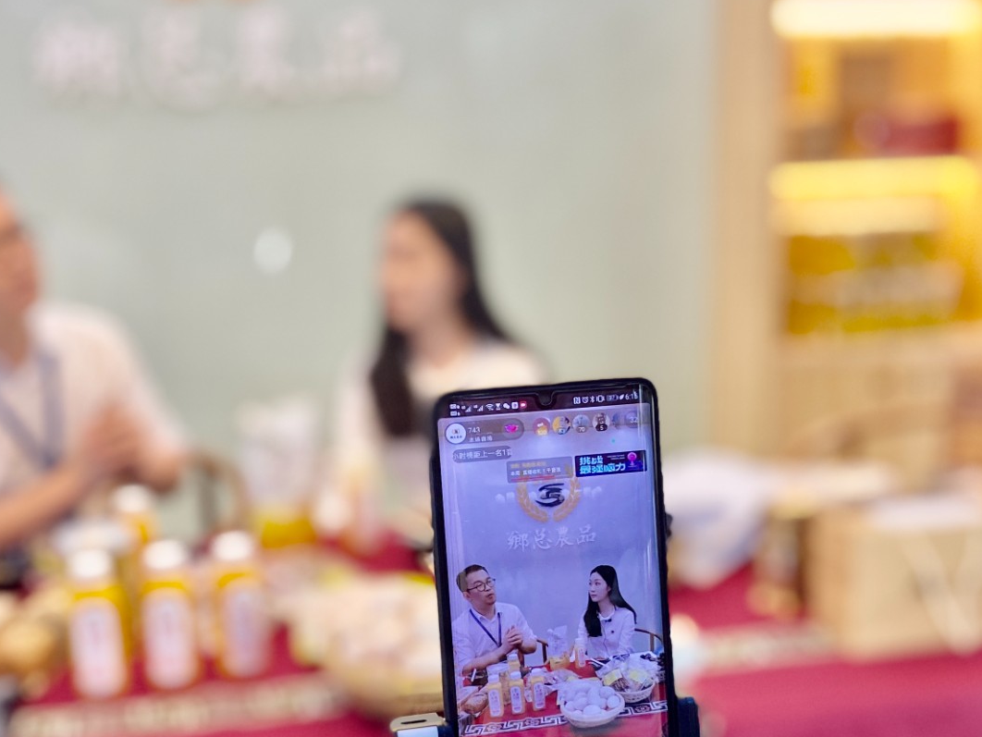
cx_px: 482
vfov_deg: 30.7
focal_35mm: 47
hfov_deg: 40.4
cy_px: 485
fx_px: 1334
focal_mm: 4.25
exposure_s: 1/50
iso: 100
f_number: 1.8
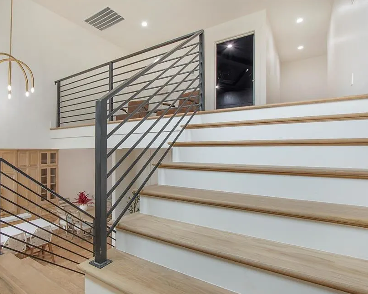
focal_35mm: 19
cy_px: 154
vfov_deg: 70.8
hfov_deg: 81.9
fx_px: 207
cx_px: 141
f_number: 7.1
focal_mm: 11
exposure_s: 1/60
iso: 100
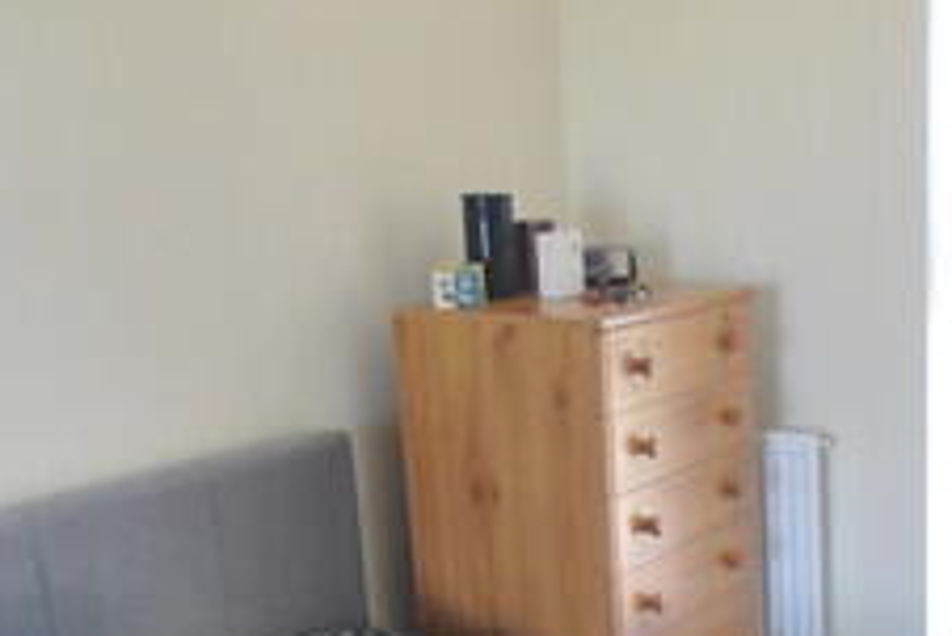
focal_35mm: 68
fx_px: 1799
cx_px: 965
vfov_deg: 18.8
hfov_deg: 27.8
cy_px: 790
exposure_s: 1/30
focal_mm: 10
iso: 280
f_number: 3.5
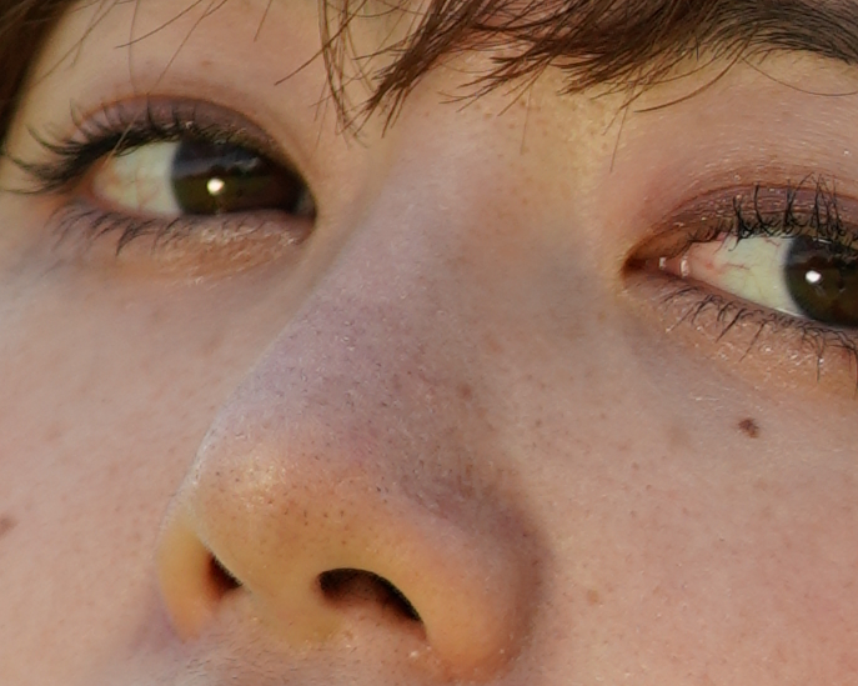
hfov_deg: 2.1
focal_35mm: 924
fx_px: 23454
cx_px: 1549
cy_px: 3348
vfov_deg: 1.6
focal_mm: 85
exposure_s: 1/3200
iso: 100
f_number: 1.4
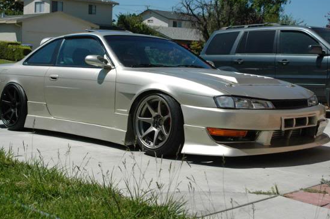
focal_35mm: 56
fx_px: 512
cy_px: 100
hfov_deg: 35.7
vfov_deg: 24.1
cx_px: 149
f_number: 4.8
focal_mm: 32
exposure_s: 1/4000
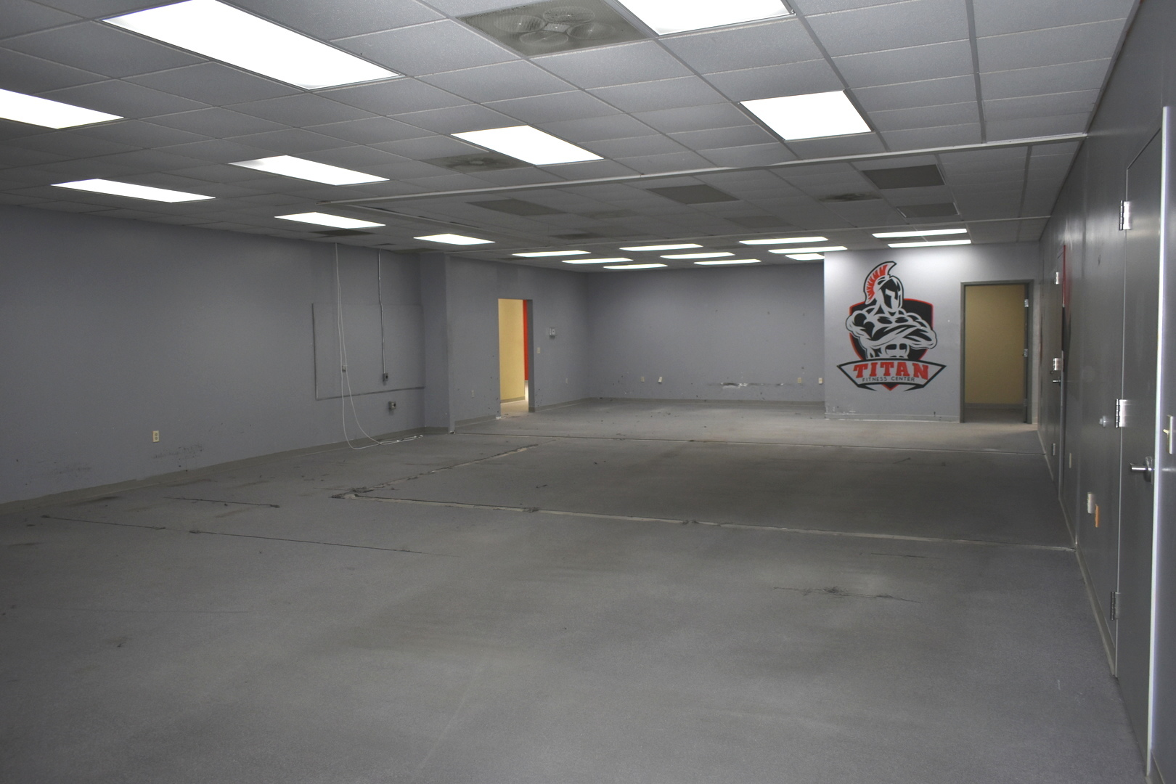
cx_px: 588
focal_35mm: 27
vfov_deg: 47.9
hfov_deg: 67.4
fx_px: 882
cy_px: 392
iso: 560
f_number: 3.5
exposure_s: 1/200
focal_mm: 18
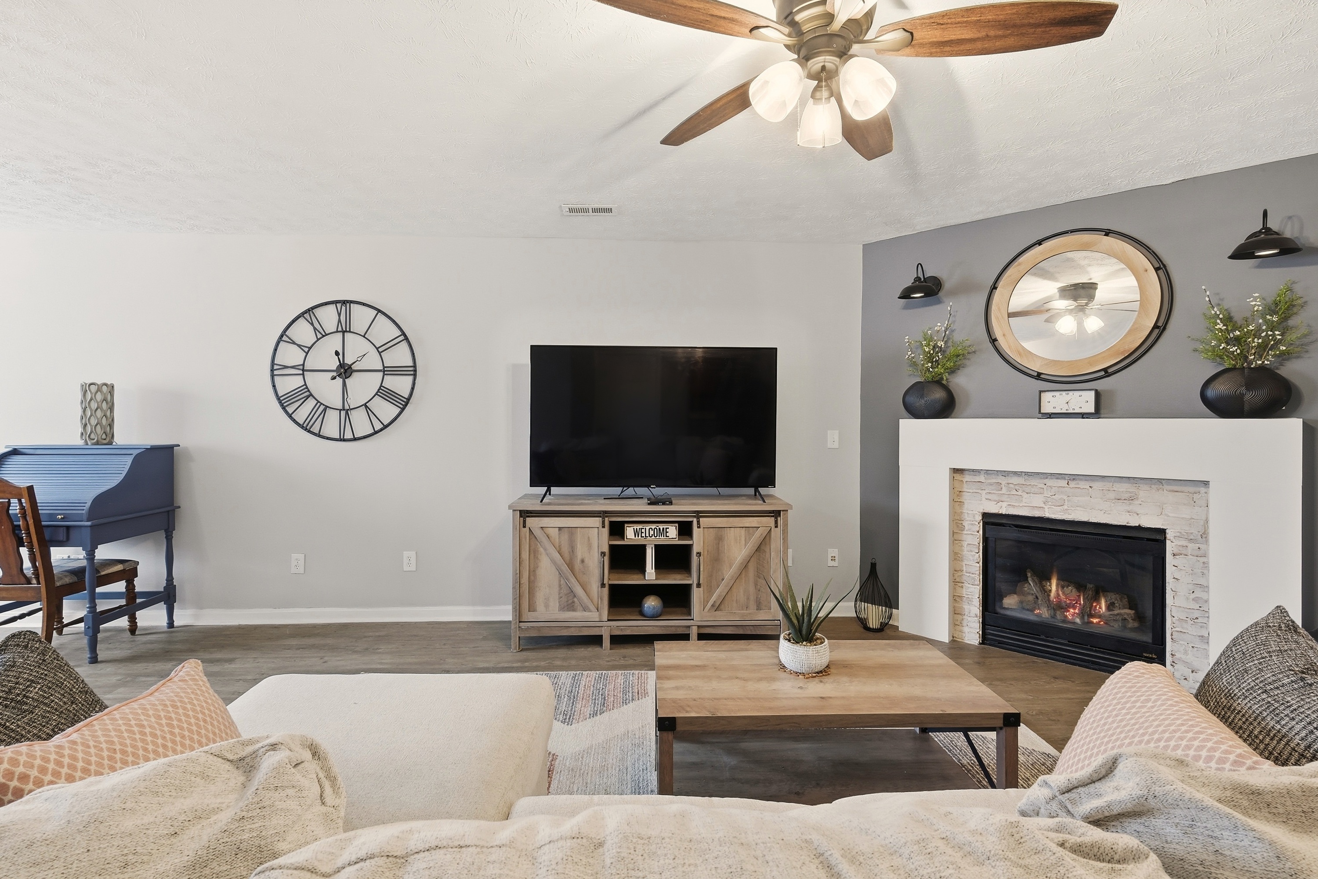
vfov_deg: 77.3
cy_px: 440
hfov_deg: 100.4
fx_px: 549
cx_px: 659
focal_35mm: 15
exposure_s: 1/28
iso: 400
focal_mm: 10
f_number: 9
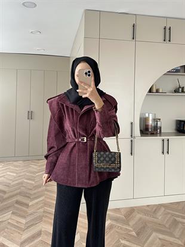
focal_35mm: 24
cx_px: 92
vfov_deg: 71.6
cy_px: 124
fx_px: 171
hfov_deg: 56.8
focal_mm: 6.86
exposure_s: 1/104
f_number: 1.78
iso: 250
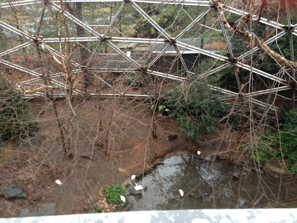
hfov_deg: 55.4
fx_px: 283
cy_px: 112
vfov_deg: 42.9
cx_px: 148
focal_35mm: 33
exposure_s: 1/40
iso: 50
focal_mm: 4.13
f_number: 2.4
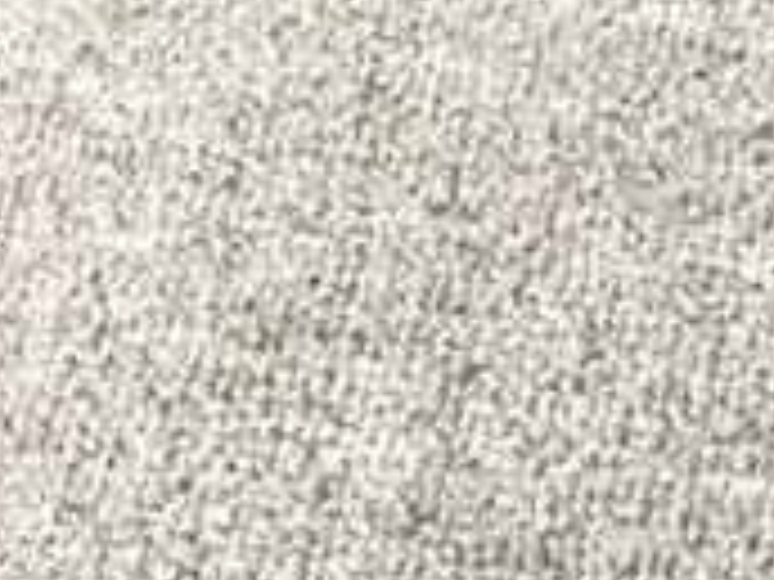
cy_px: 901
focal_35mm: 162
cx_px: 1886
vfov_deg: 8.9
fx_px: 3622
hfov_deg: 10.4
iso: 50
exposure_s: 1/100
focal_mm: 3.3
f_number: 2.4
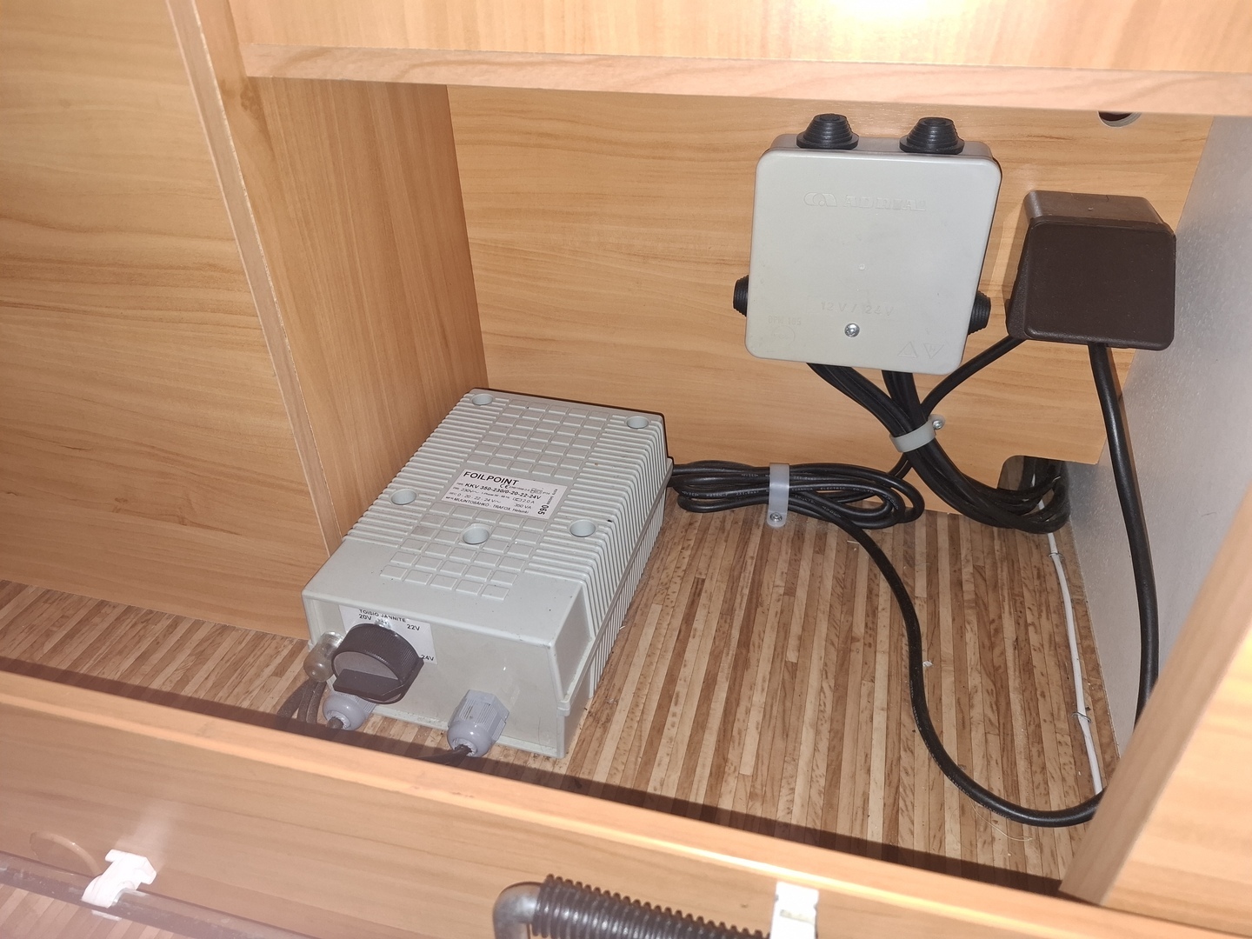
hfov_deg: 73.9
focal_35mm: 23
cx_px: 626
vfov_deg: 58.9
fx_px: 832
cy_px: 470
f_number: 1.8
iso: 320
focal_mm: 5.54
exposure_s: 1/100
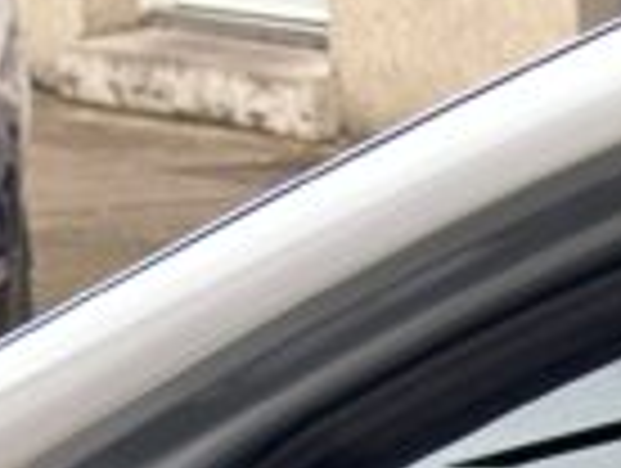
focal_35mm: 278
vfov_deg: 5.2
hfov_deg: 6.8
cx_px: 1368
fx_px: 4996
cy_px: 1134
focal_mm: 6.86
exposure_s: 1/136
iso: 64
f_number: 1.78
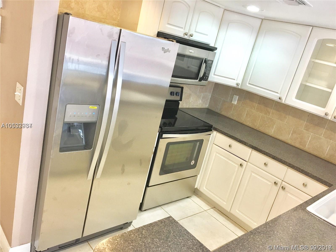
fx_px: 281
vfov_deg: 48.2
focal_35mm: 29
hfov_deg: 61.7
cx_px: 168
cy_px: 126
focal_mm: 4.15
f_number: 2.2
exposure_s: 1/30
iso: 80
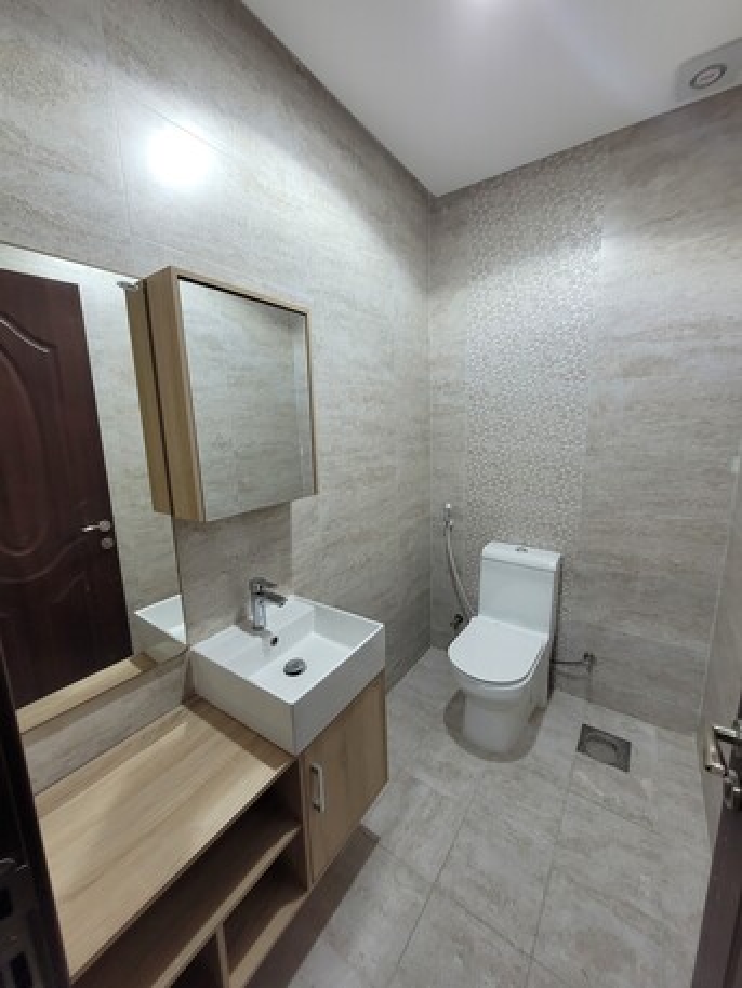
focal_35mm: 13
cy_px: 494
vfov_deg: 106.2
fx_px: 371
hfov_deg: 89.9
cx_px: 371
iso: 100
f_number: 2.2
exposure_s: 1/50
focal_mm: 1.74
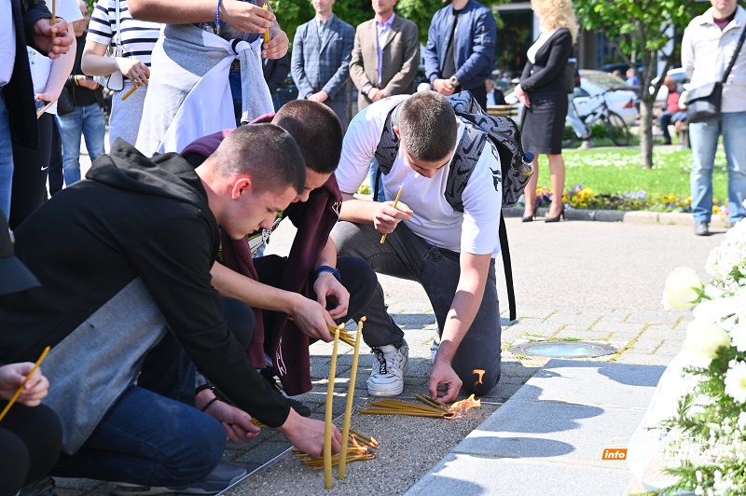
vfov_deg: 21.9
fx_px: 1284
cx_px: 373
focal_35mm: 62
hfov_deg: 32.4
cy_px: 248
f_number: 5.6
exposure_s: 1/500
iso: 320
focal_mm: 62
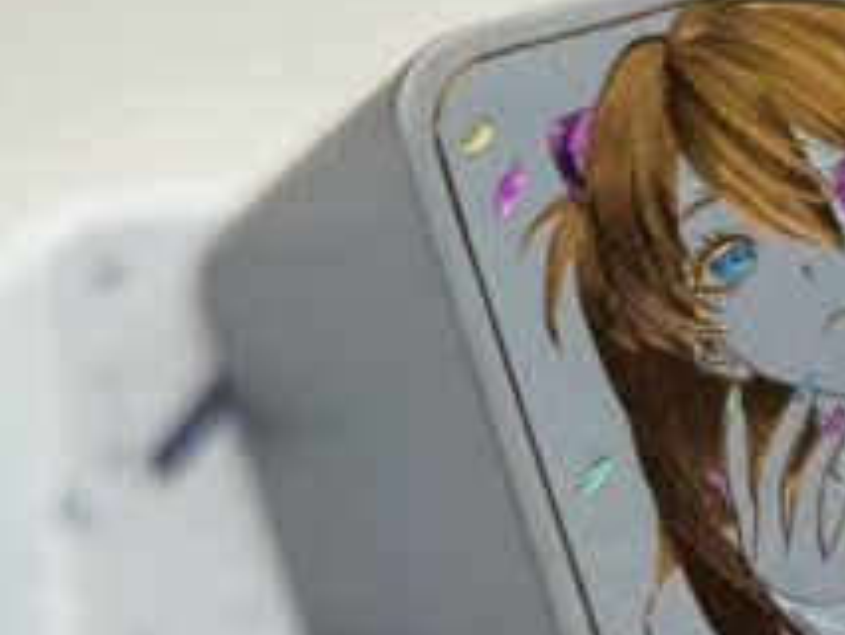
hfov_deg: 14.4
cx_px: 805
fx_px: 3297
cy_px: 333
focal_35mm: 135
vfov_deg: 11.0
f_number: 1.78
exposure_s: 1/639
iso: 64
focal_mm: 6.76
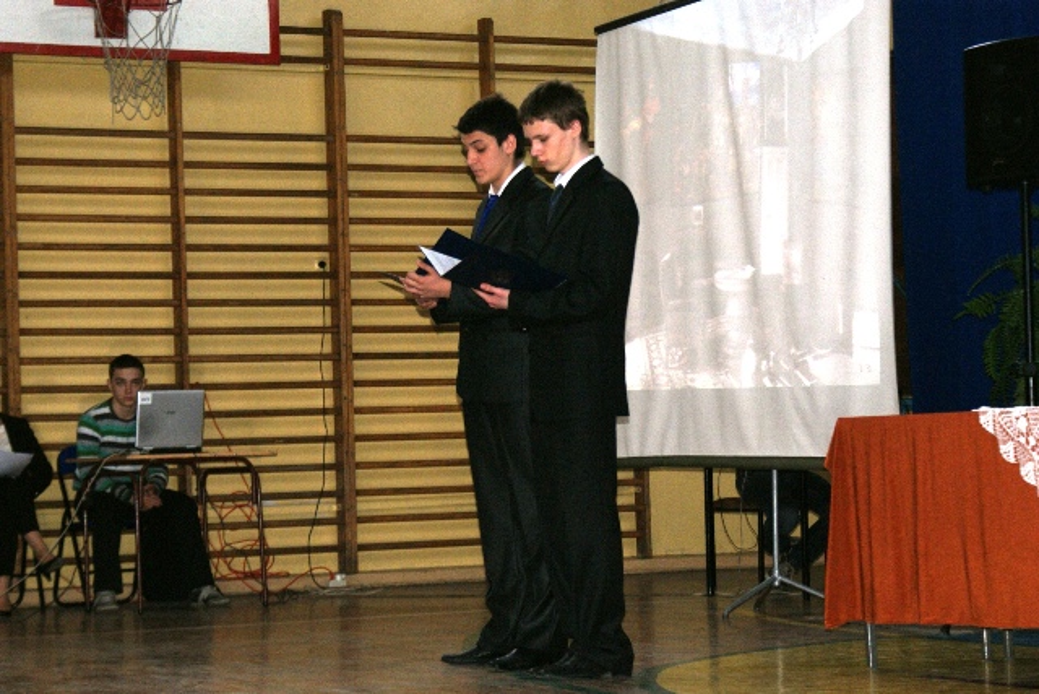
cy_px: 347
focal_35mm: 90
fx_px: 2598
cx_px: 520
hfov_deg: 22.6
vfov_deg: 15.2
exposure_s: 1/100
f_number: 5.6
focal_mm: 60
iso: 400
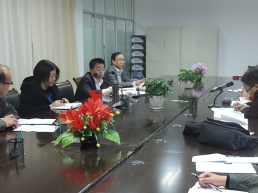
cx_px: 157
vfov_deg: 25.4
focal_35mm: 57
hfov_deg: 33.7
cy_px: 132
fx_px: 424
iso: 400
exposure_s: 1/20
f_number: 3.3
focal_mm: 6.2
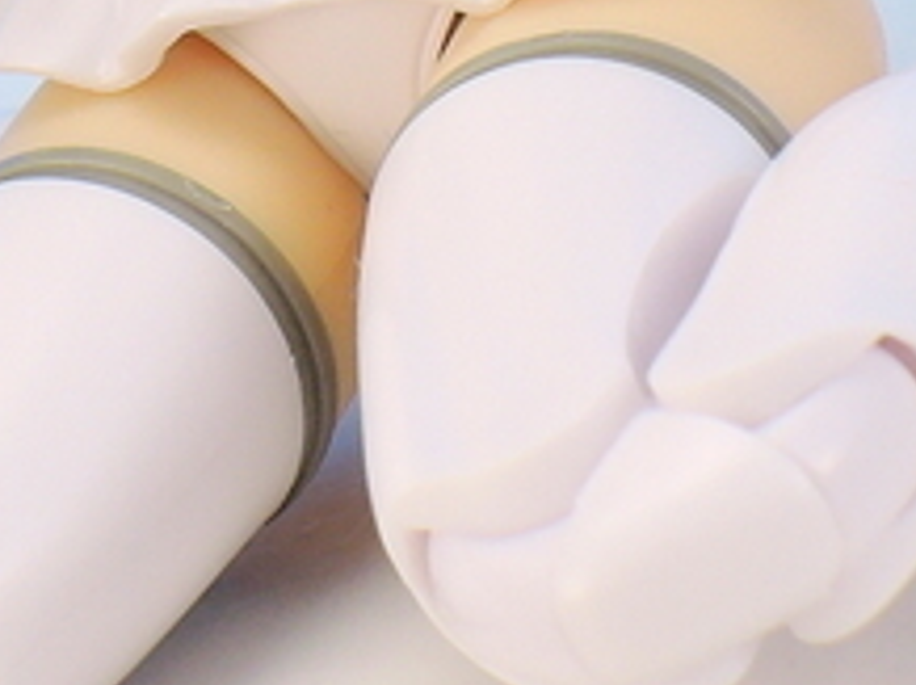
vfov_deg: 2.6
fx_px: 14908
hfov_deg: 3.5
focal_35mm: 564
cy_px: -584
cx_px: 172
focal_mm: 25.5
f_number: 6.3
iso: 80
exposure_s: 1/6
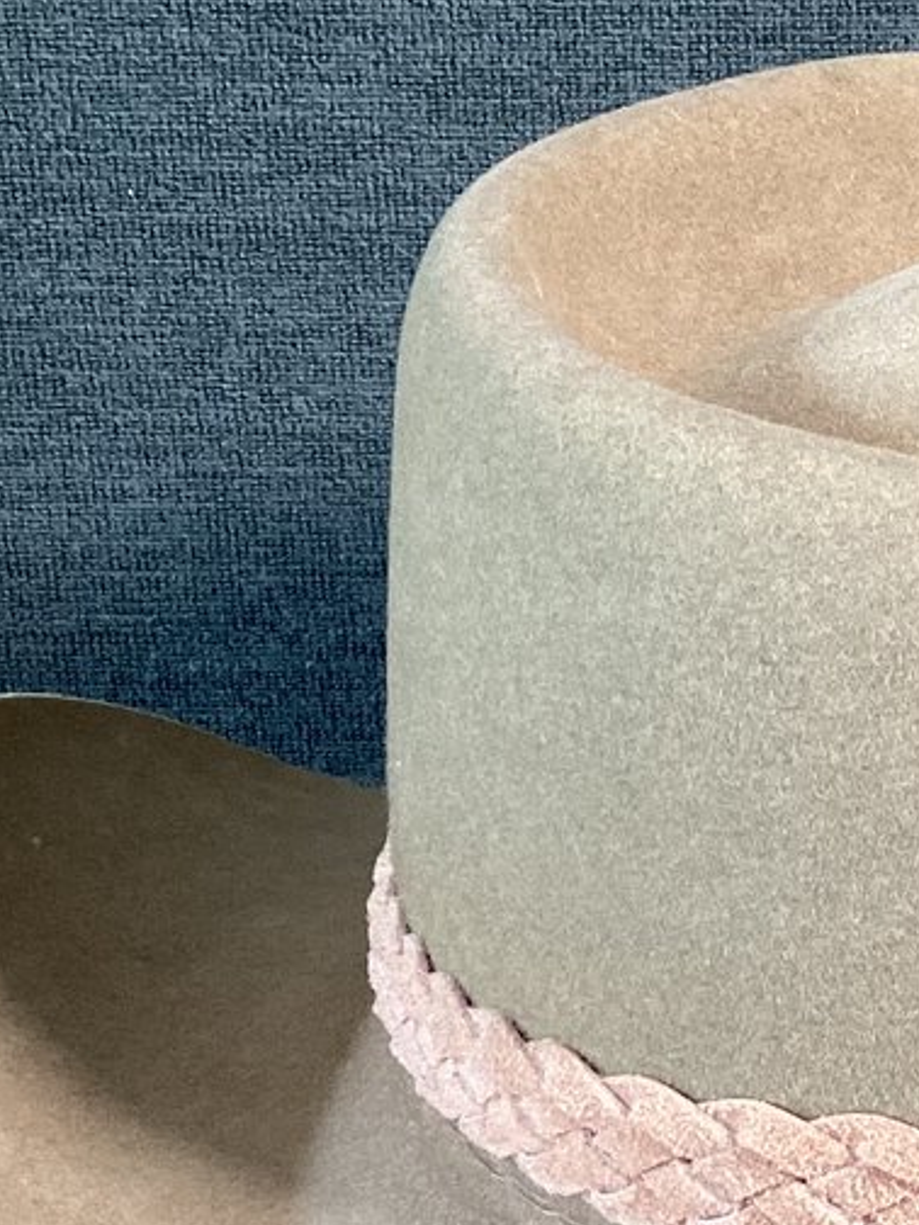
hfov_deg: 15.3
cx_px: 1117
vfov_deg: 20.8
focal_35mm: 93
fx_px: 3292
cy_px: 1029
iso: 100
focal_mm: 3.3
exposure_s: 1/50
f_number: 2.4
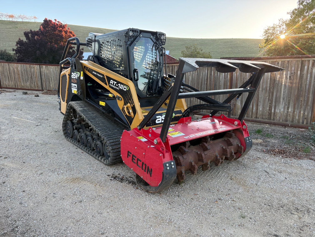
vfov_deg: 53.1
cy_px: 118
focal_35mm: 26
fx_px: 237
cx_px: 158
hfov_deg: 67.3
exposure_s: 1/233
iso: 64
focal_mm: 5.96
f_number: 1.6
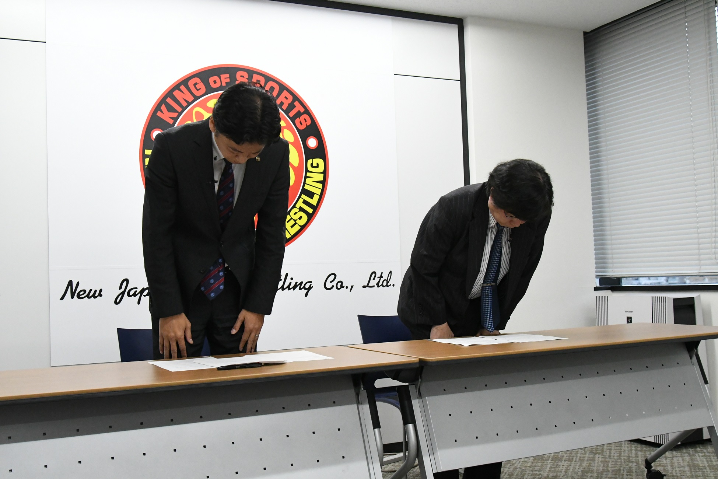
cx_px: 359
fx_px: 718
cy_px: 240
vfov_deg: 36.9
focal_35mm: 36
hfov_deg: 53.1
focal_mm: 24
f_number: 5.6
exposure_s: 1/640
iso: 6400
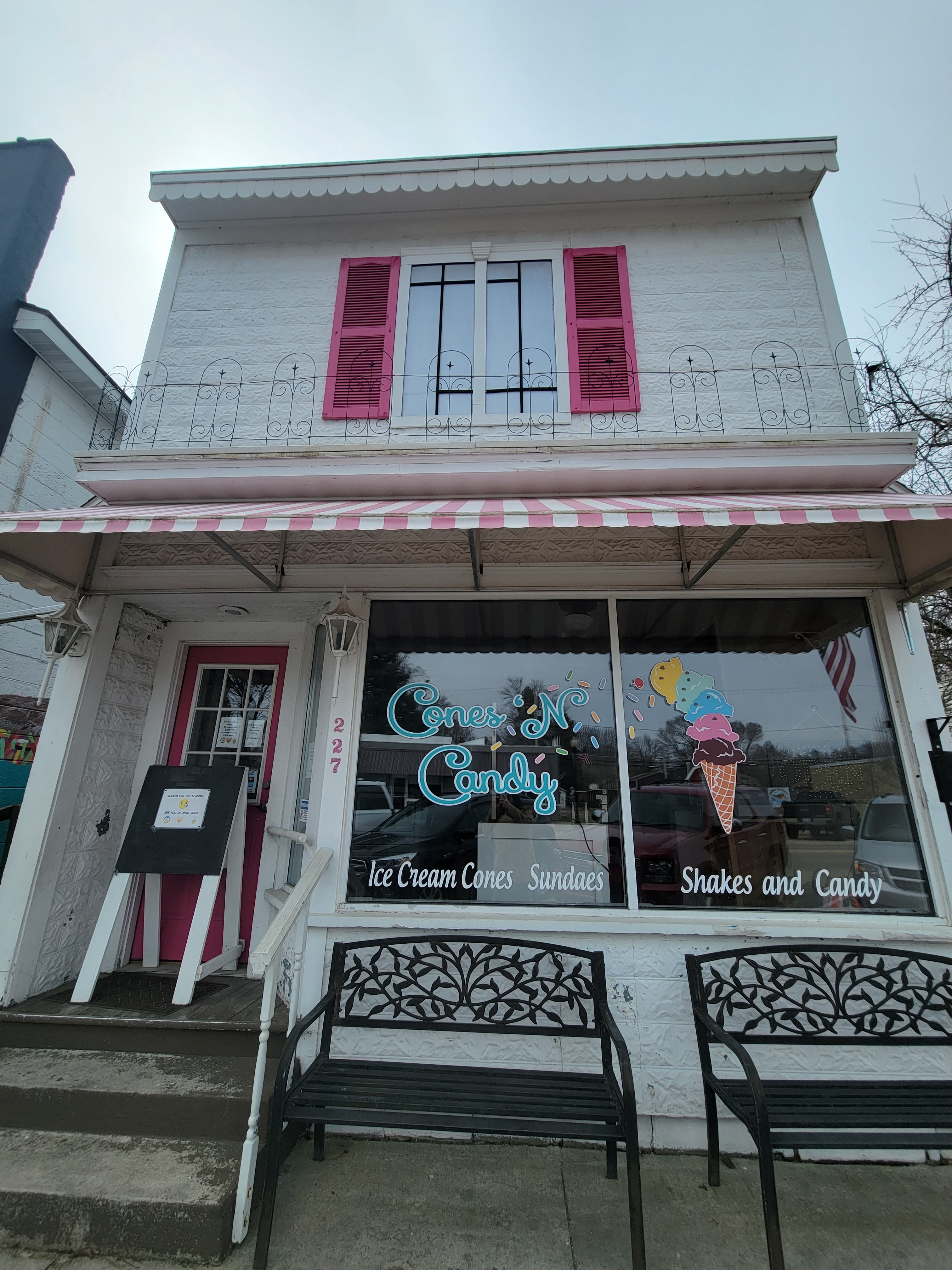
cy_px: 635
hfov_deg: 89.9
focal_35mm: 13
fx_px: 477
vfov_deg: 106.2
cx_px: 476
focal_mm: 2.2
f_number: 2.2
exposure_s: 1/1951
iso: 50
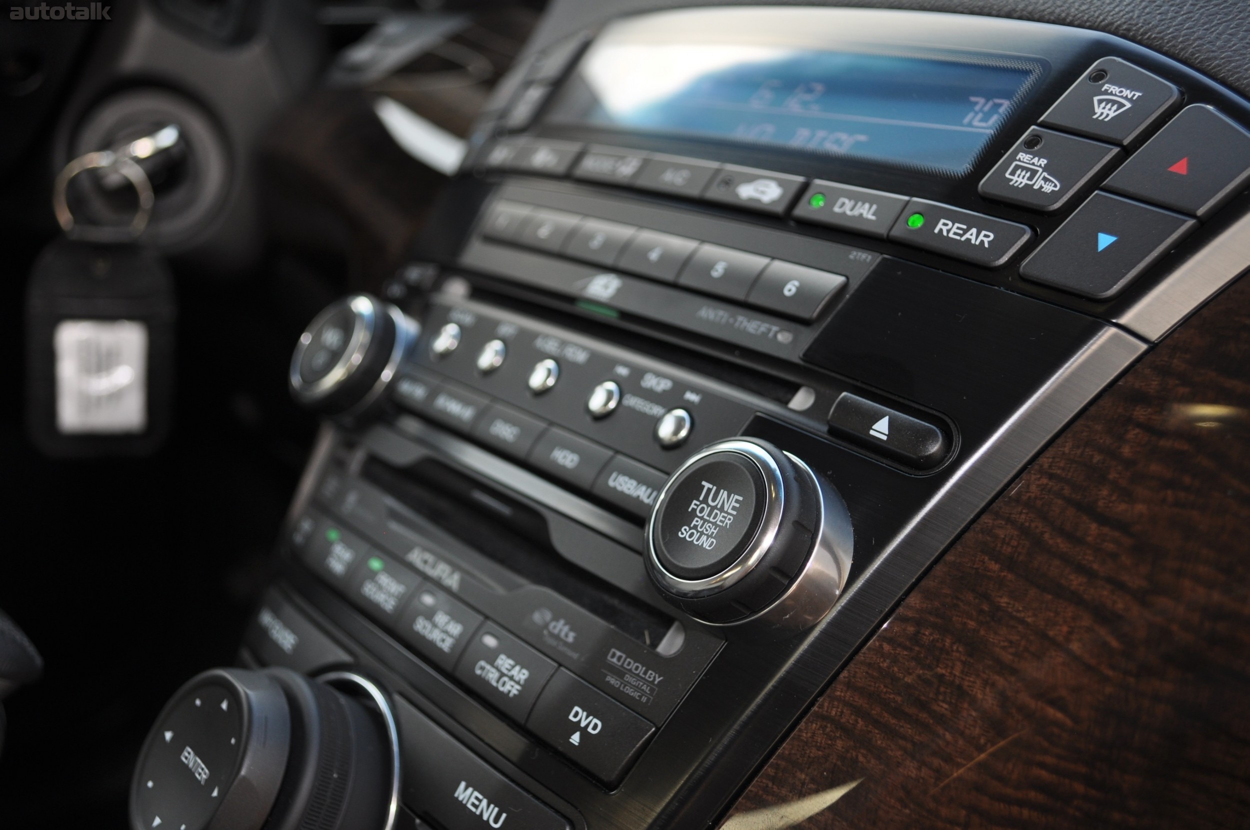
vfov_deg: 34.1
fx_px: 1353
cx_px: 625
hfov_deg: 49.6
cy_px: 415
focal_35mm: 39
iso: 200
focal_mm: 26
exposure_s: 1/125
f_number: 4.2
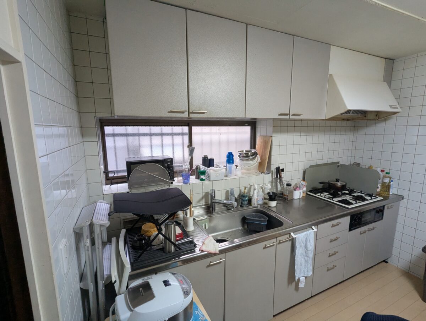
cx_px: 213
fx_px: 197
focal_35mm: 16
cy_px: 160
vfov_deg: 78.3
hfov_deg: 94.4
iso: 375
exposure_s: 1/101
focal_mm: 2.35
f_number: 2.2
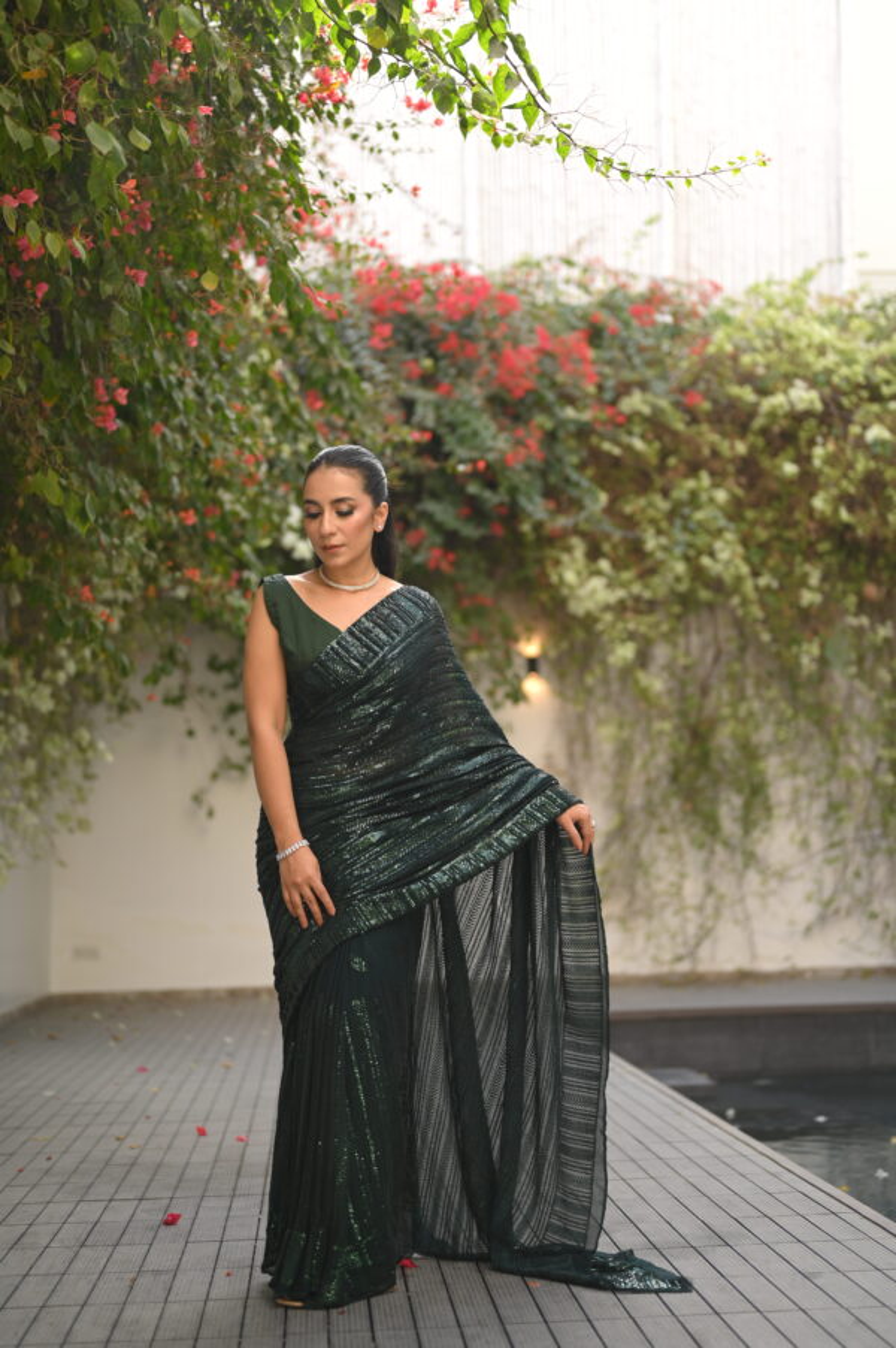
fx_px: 1869
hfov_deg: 27.0
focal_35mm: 50
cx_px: 448
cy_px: 674
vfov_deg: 39.6
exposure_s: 1/250
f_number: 2
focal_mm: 50
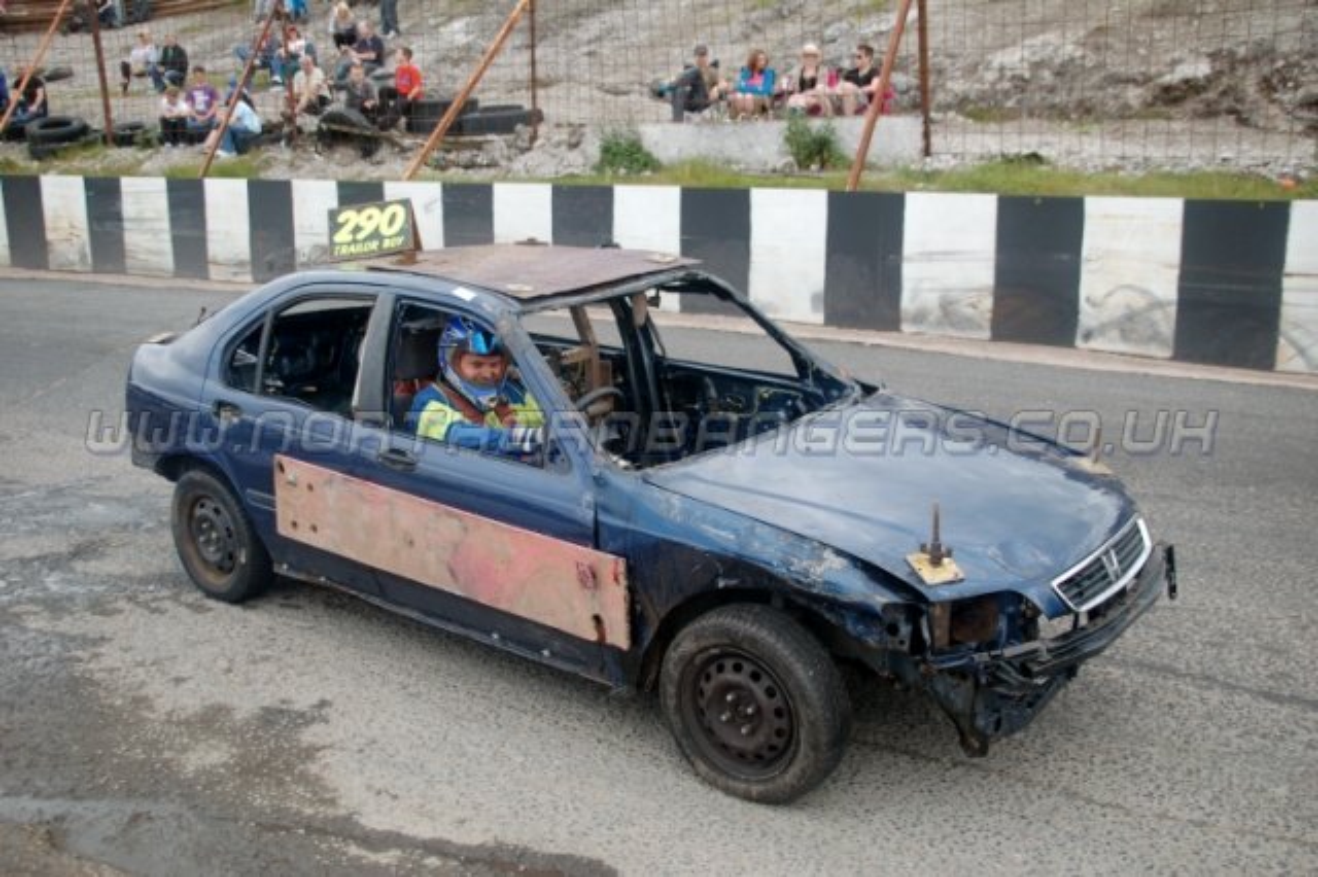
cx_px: 659
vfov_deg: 39.9
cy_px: 438
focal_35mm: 33
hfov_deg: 57.2
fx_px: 1207
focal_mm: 22
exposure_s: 1/500
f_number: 4
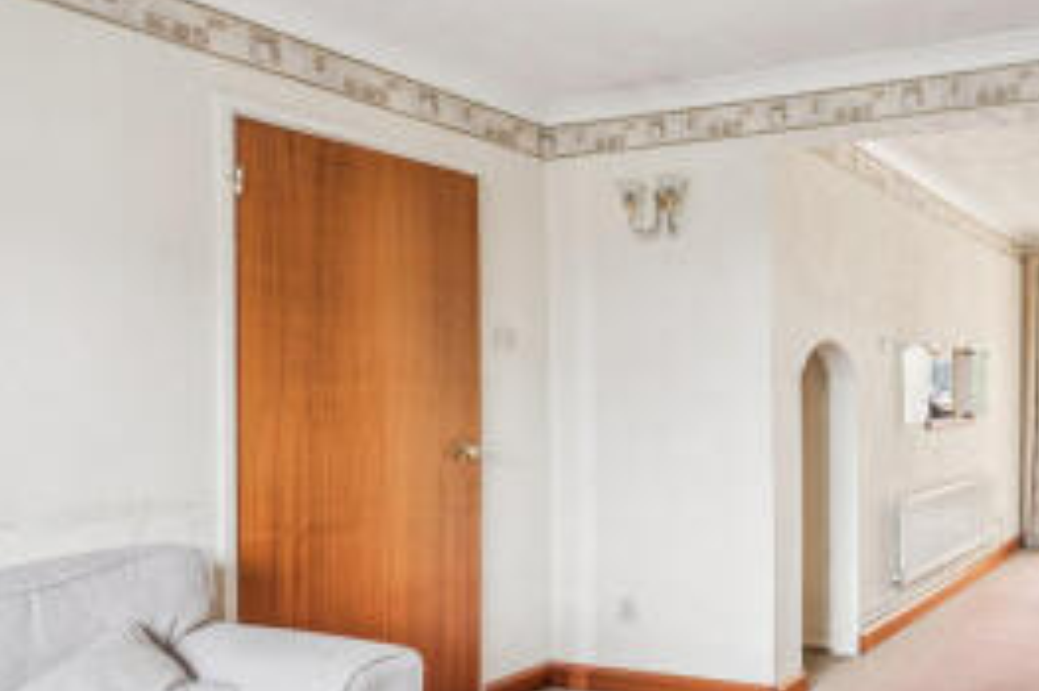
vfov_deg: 44.8
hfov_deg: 55.2
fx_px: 836
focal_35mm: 29
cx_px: 936
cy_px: 385
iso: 100
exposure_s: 1/8
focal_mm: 16
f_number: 9
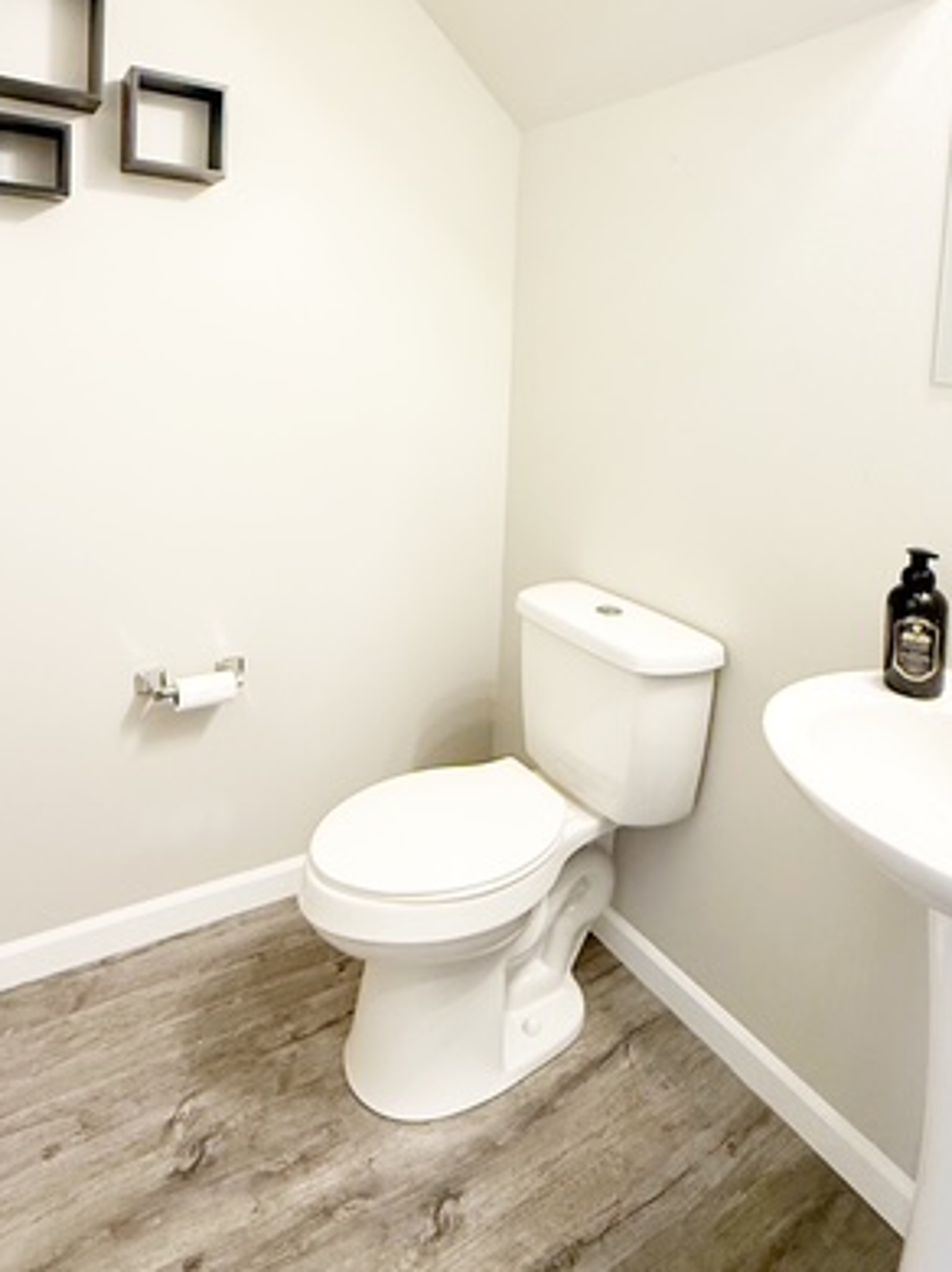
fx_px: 844
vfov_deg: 71.5
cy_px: 411
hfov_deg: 58.8
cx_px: 486
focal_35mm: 23
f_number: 2.2
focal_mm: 2.22
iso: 320
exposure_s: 1/120
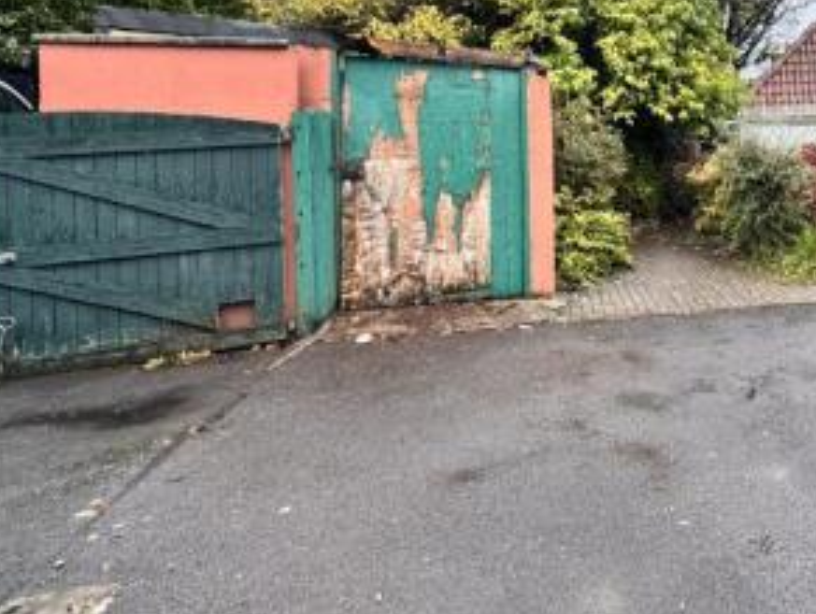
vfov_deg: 48.0
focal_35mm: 28
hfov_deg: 54.3
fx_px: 661
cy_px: 156
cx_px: 750
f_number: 2.2
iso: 80
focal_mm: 2.22
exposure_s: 1/99
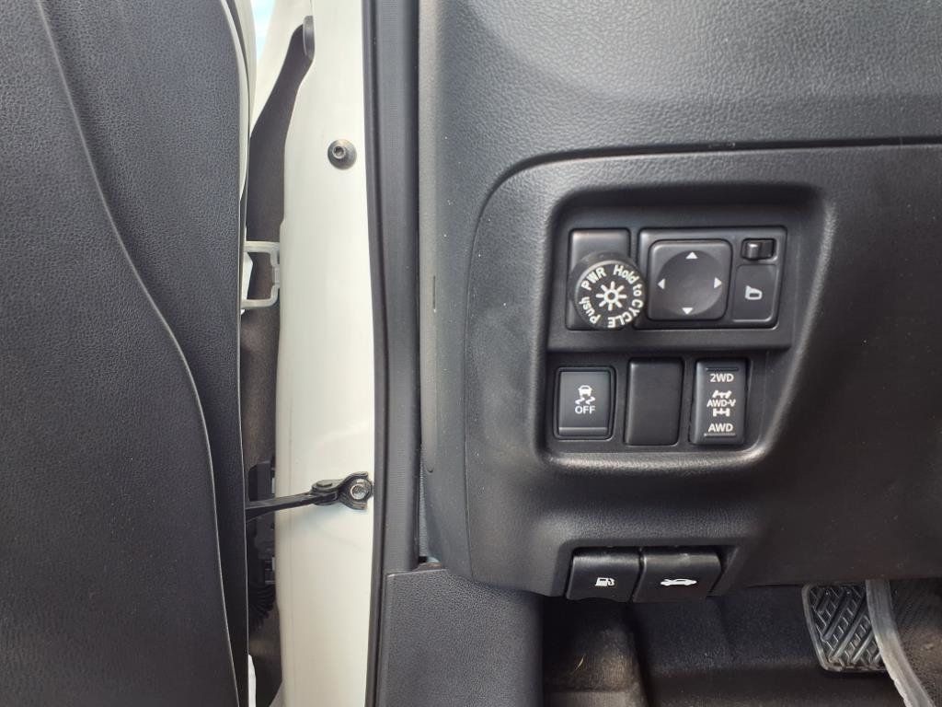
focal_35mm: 27
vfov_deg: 51.4
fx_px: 735
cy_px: 354
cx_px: 471
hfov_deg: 65.3
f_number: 1.9
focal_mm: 3.58
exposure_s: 1/120
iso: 40
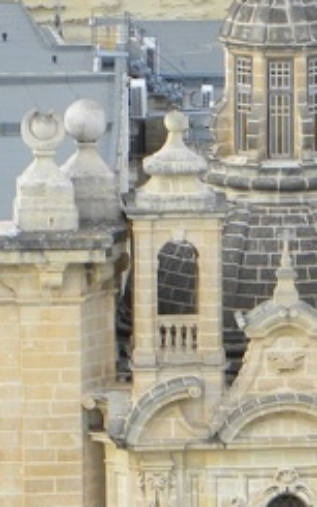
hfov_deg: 4.0
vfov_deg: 6.3
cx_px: 285
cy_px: 470
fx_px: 4592
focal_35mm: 332
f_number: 4.5
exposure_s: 1/101
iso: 64
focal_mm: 23
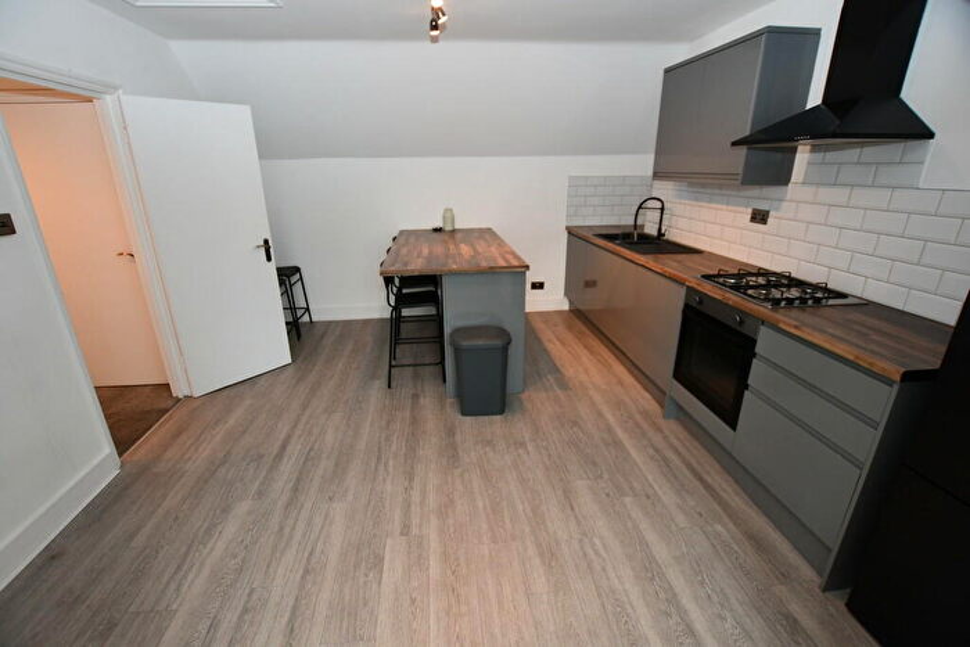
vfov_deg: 77.4
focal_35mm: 15
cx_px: 485
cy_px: 324
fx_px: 404
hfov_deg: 100.4
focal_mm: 10
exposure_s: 1/60
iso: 450
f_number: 4
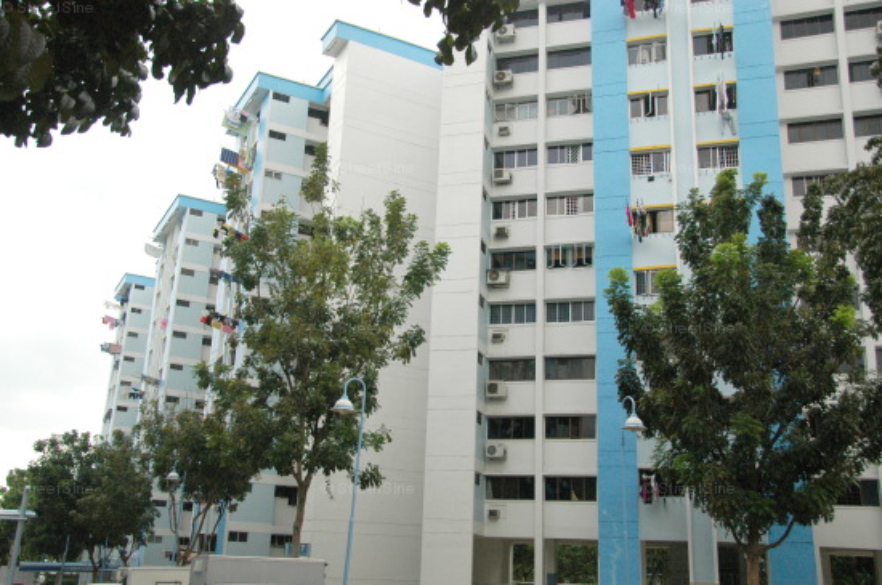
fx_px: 881
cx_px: 441
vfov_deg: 36.8
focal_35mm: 36
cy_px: 292
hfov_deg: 53.2
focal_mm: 24
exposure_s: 1/2000
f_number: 4
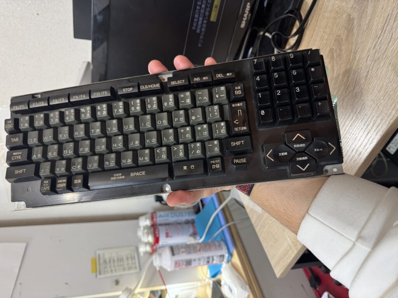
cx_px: 199
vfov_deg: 56.8
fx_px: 276
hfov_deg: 71.6
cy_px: 149
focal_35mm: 24
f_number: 1.78
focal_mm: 6.76
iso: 125
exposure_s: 1/50
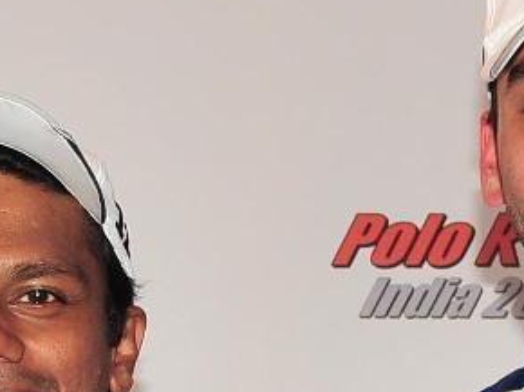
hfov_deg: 10.2
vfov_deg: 7.6
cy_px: 537
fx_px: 2904
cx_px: -69
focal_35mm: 192
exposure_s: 1/40
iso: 250
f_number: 6.3
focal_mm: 24
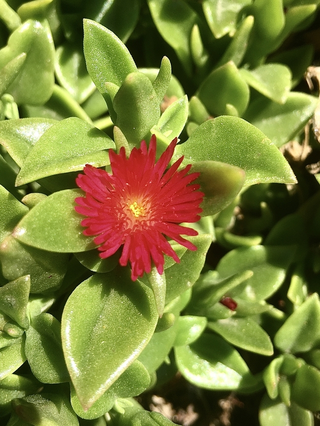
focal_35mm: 29
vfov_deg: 61.6
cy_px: 213
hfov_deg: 48.2
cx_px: 160
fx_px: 357
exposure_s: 1/927
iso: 25
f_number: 2.2
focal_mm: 4.15
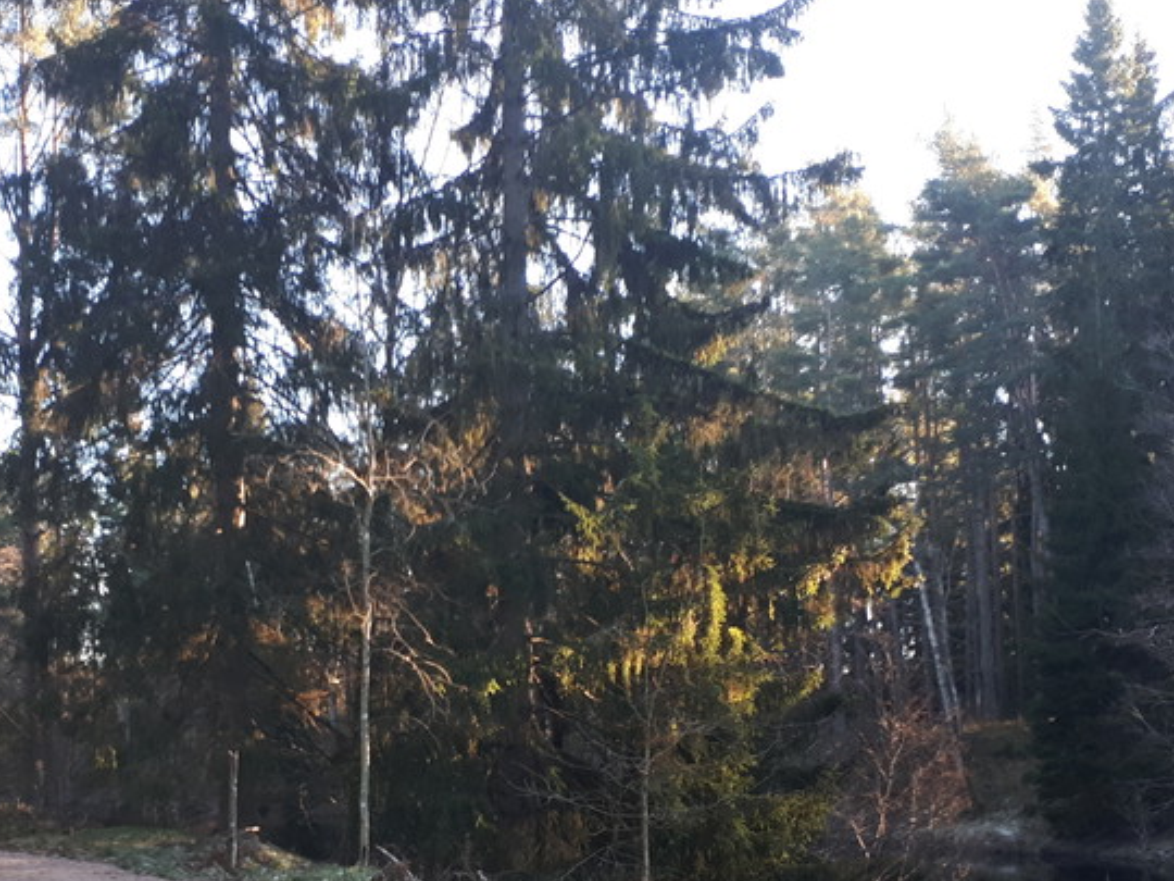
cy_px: 672
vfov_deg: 29.7
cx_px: 348
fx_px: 1628
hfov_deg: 39.0
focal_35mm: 48
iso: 64
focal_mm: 3.6
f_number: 1.9
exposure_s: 1/100
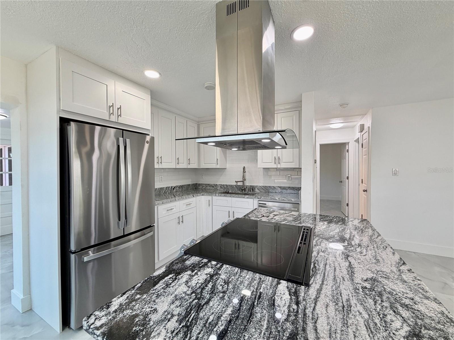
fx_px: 184
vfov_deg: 85.7
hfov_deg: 102.1
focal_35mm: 14
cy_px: 170
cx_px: 227
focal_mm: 2.22
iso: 160
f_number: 2.2
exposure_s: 1/120
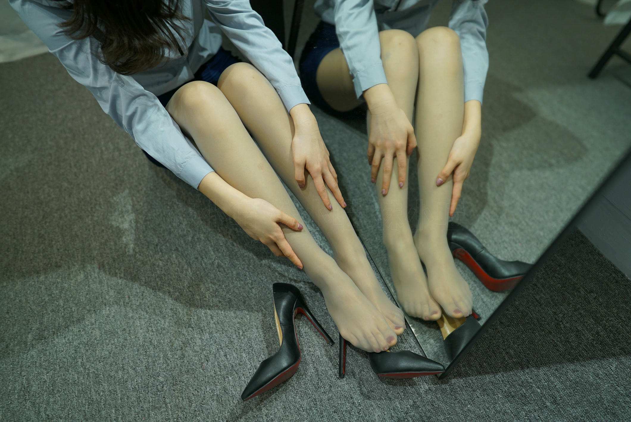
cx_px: 316
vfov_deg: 53.2
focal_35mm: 24
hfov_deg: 73.7
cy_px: 211
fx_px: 421
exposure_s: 1/250
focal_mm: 24
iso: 200
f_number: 2
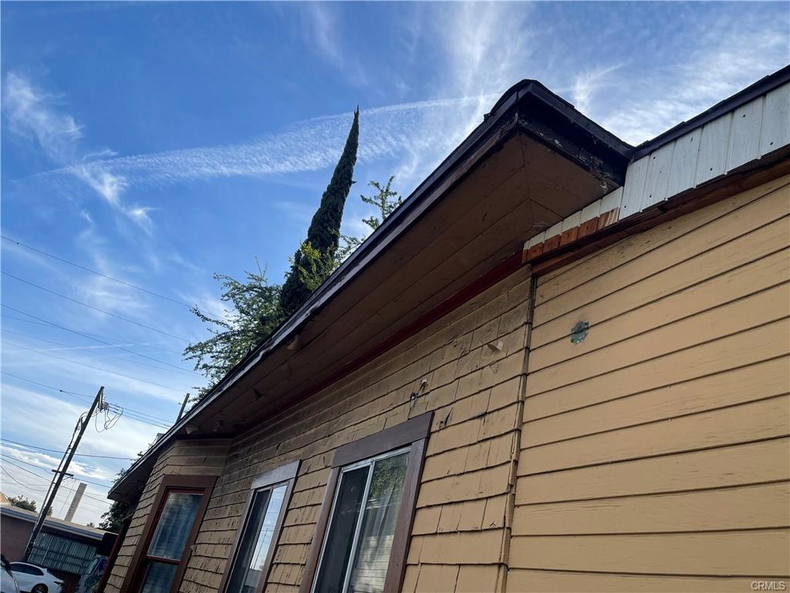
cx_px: 395
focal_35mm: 25
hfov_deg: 69.4
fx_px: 571
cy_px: 296
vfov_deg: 54.9
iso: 32
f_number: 1.6
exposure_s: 1/2857
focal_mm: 5.1
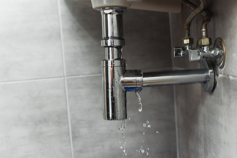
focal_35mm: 50
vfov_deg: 27.0
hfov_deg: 39.6
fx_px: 329
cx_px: 118
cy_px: 79
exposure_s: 1/200
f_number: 4.5
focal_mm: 50
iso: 200
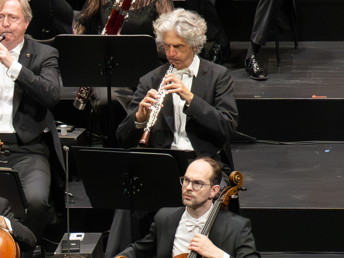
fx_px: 5813
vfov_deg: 2.5
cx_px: -582
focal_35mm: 585
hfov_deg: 3.3
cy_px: 318
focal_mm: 110
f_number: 5.6
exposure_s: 1/320
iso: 6400
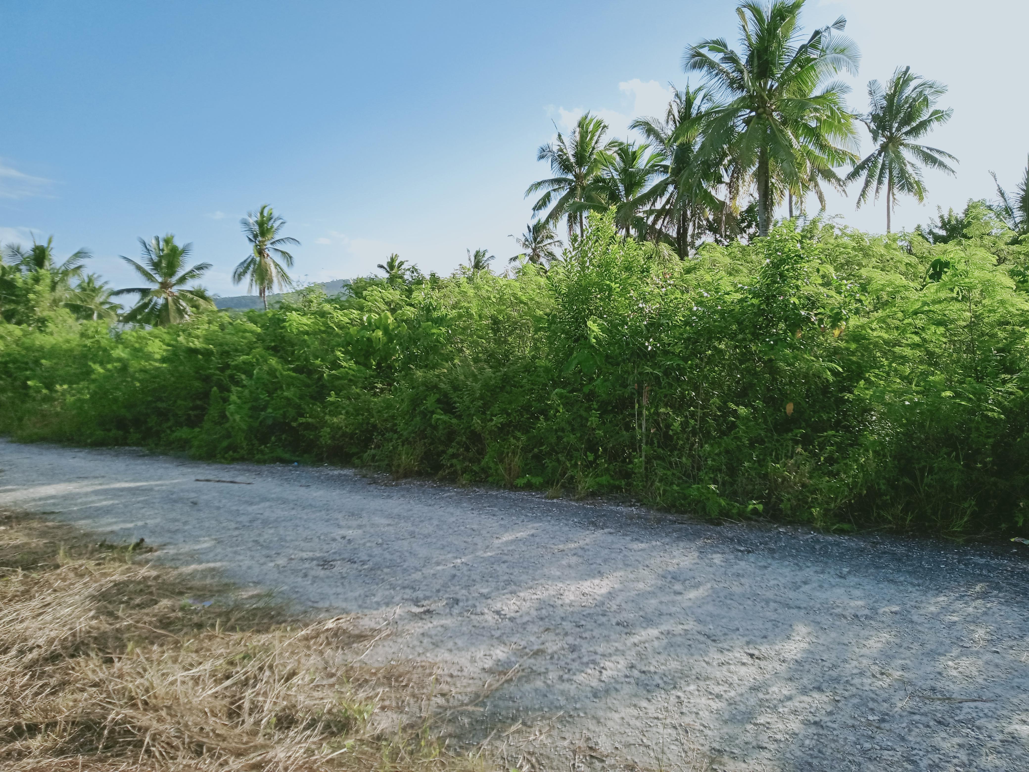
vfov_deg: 49.7
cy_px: 386
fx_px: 832
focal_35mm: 28
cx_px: 514
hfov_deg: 63.4
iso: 106
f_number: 2.2
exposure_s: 1/876
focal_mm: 3.37
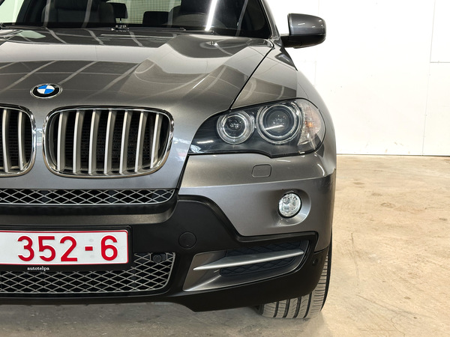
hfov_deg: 39.7
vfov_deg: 30.3
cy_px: 168
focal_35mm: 48
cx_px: 225
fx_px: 624
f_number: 1.8
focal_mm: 6.86
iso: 200
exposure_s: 1/50
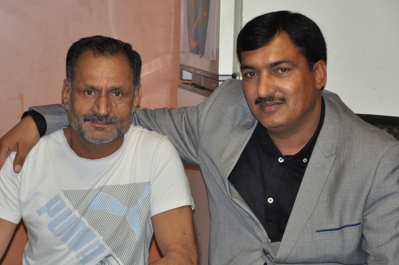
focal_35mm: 131
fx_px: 1446
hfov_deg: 15.7
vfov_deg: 10.5
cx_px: 181
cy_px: 138
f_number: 5.3
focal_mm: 75
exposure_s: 1/60
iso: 800
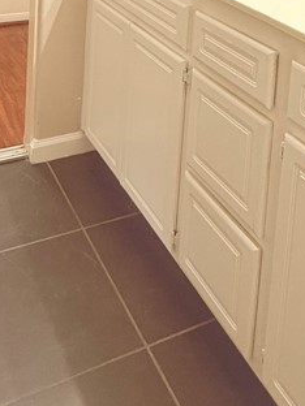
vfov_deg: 32.5
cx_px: 134
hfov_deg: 31.5
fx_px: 540
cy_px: -103
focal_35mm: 46
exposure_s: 1/120
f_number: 2.2
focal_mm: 2.22
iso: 160
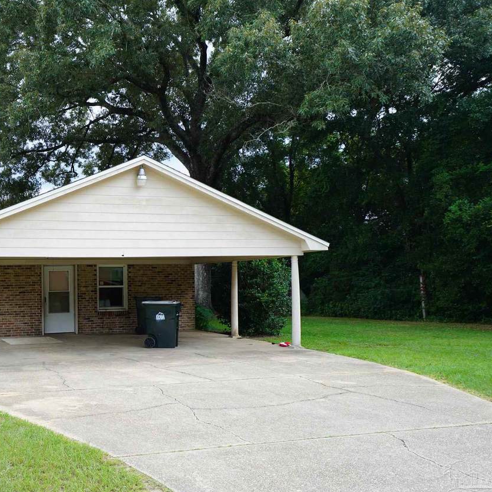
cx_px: 133
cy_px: 250
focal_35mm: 39
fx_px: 627
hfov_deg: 41.8
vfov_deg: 42.8
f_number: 5.6
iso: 100
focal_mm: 30
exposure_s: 1/80
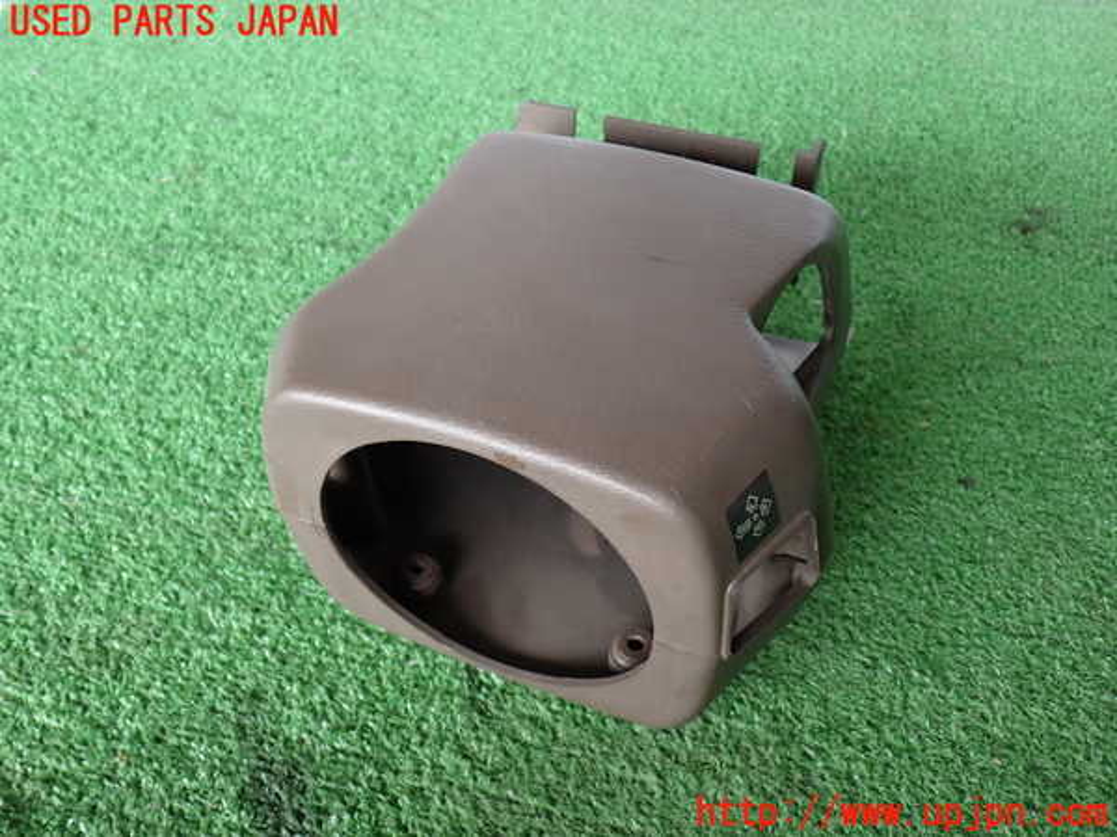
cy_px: 418
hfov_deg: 56.8
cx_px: 558
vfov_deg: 44.2
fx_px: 1033
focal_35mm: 32
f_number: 2.4
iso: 200
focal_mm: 5.79
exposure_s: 1/40
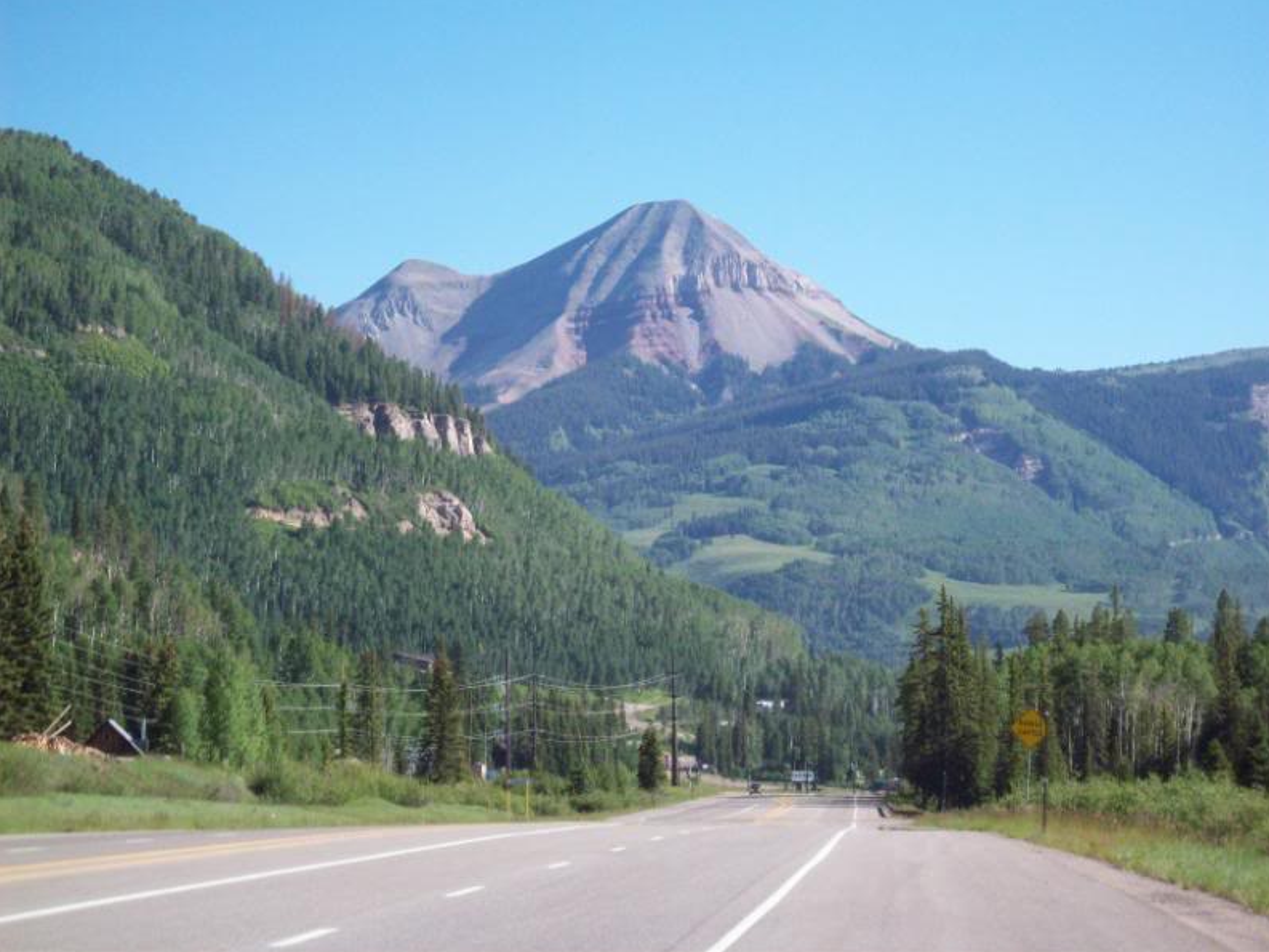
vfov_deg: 13.2
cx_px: 639
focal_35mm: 112
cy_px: 474
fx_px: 4106
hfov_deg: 17.6
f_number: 5.2
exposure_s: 1/282
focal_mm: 18.6
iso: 80
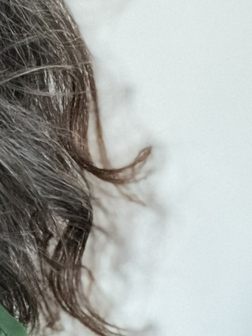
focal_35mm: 102
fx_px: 989
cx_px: -173
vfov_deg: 19.1
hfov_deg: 13.3
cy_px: 253
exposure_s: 1/26
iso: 800
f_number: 2.2
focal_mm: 2.71
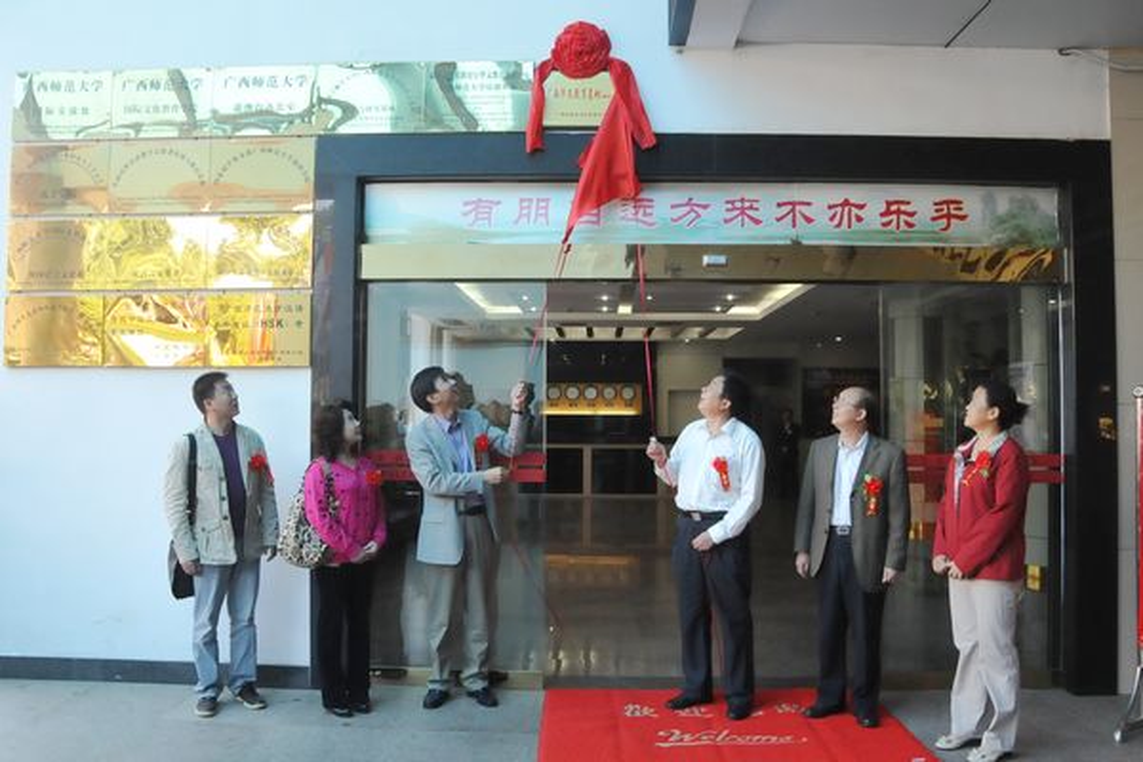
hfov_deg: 67.4
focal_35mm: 27
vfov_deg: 47.9
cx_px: 572
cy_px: 381
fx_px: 857
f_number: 4.5
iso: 1600
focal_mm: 18
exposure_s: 1/250
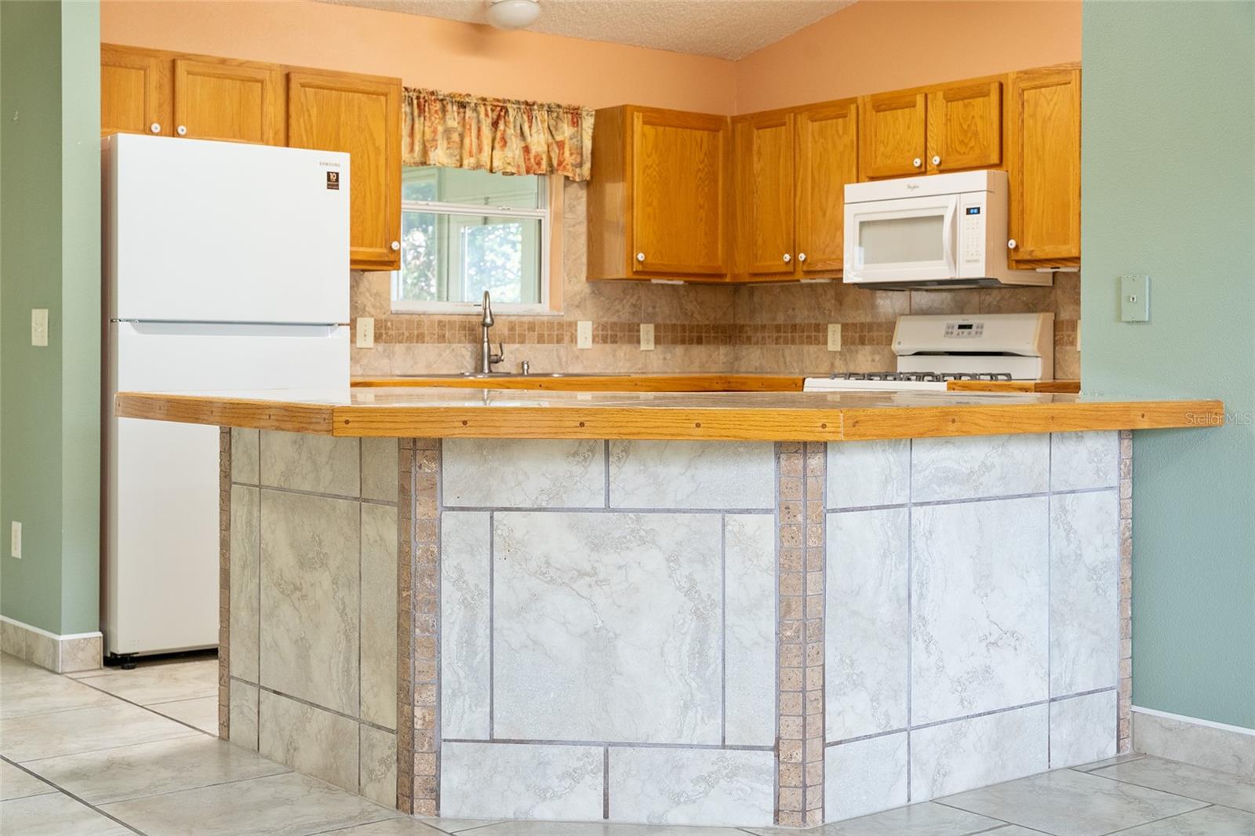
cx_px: 628
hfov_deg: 41.1
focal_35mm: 48
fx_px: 1673
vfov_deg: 28.1
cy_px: 418
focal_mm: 48
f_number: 6.3
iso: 1250
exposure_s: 1/50
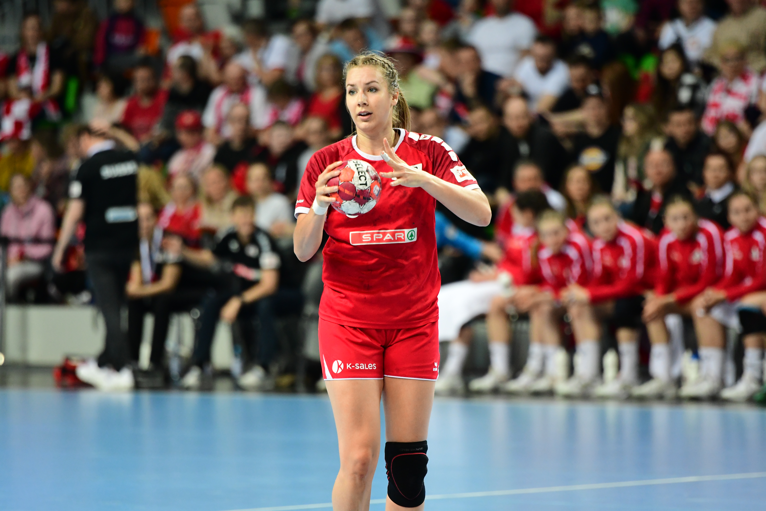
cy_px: 256
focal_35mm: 300
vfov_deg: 4.6
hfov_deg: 6.9
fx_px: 6383
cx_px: 383
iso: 2000
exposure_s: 1/1250
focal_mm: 200
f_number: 2.8
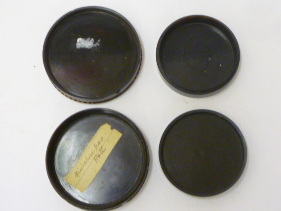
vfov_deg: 22.9
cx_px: 140
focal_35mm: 64
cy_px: 106
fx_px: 520
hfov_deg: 30.3
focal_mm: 5.8
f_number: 3.5
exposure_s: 1/30
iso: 320
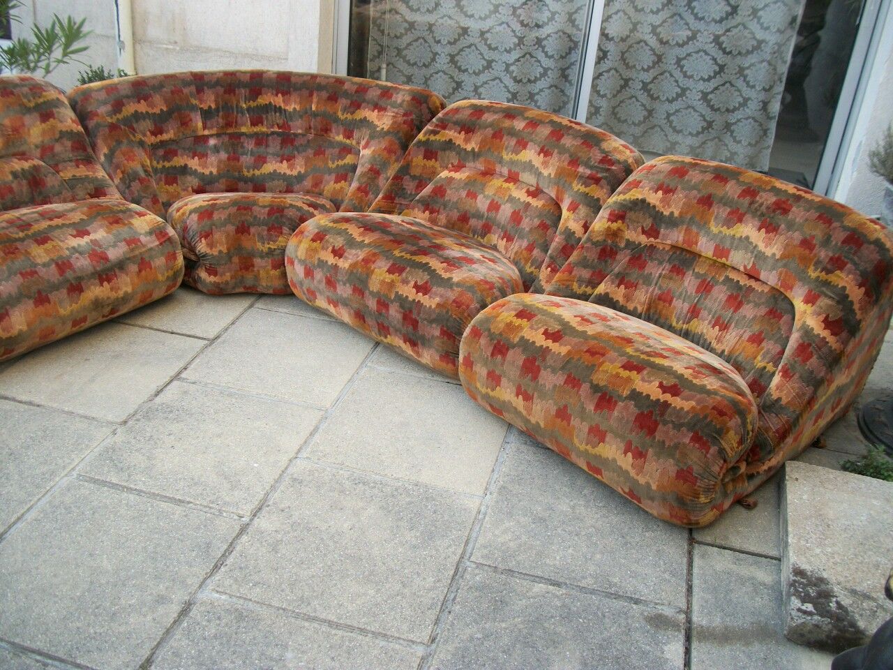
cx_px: 446
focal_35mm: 32
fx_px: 826
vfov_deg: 44.2
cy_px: 335
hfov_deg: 56.8
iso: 80
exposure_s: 1/80
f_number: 2.9
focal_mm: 5.7
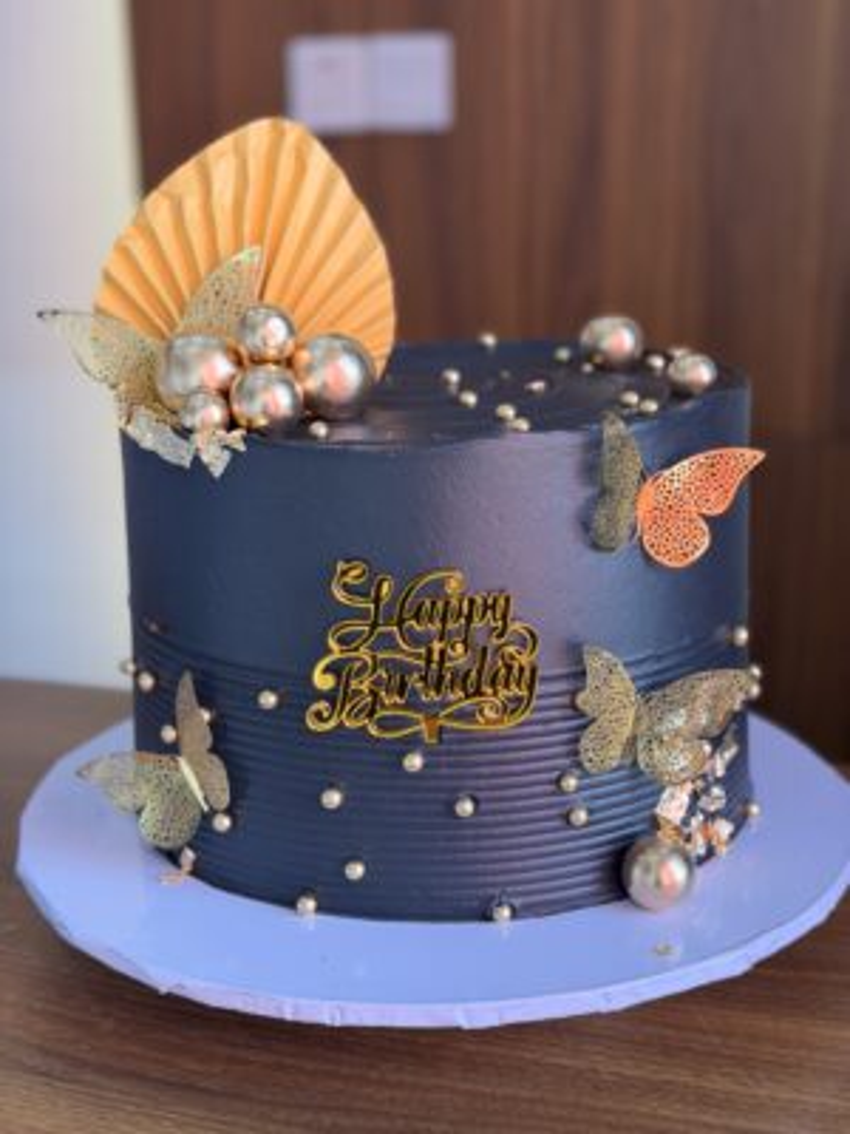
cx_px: 425
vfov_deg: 39.7
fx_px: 1572
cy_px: 567
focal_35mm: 48
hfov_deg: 30.3
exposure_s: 1/184
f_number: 1.78
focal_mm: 6.76
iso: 80
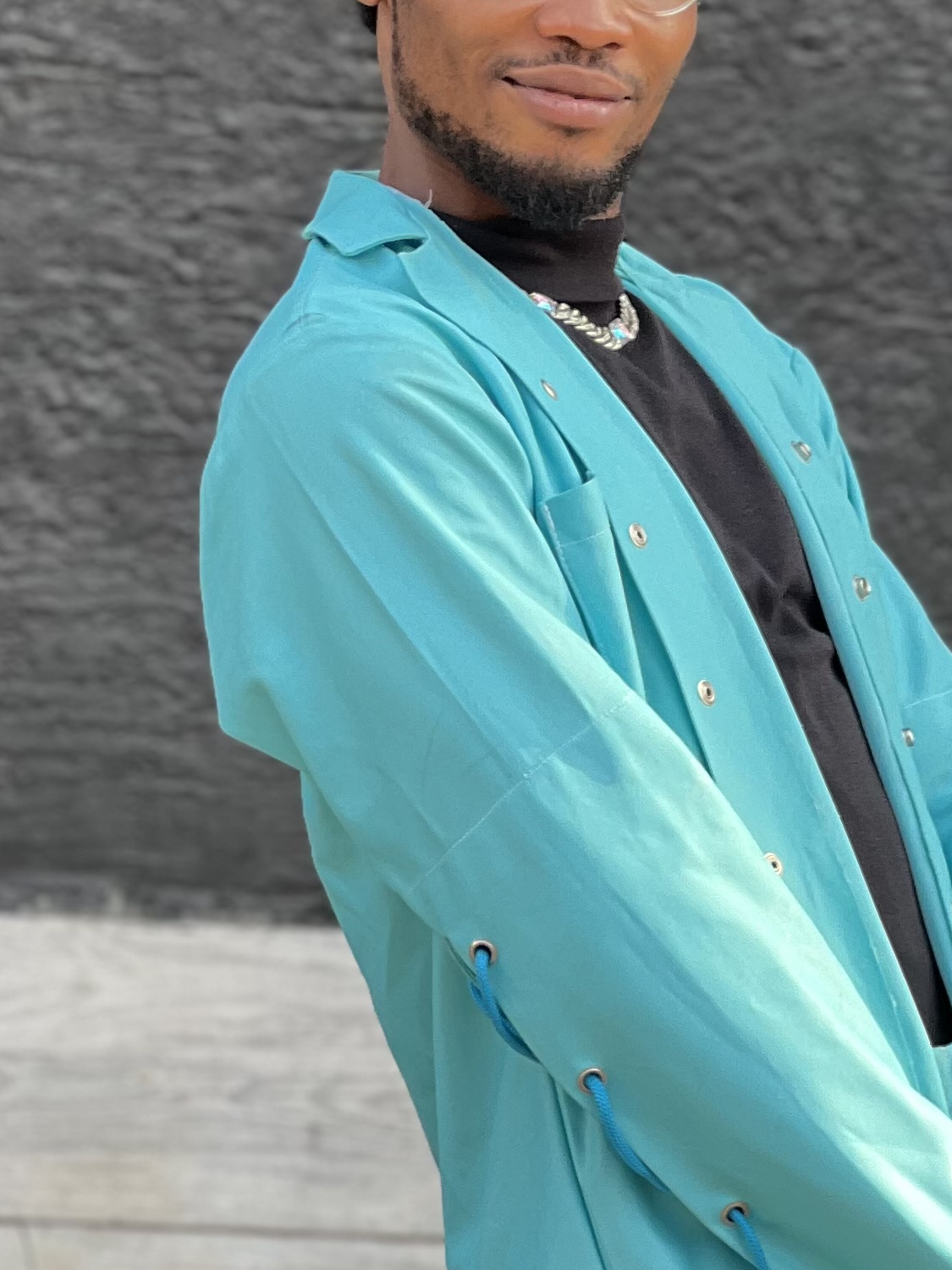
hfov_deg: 7.2
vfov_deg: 9.5
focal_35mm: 207
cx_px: 733
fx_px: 7590
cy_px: 259
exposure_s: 1/121
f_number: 2.8
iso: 40
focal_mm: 9
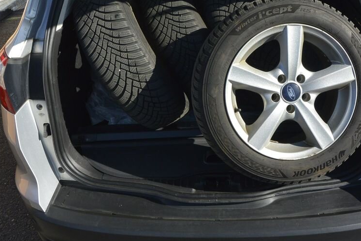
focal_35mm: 37
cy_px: 87
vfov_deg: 35.7
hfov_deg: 51.4
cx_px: 225
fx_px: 371
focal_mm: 10
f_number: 6.3
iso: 160
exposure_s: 1/640
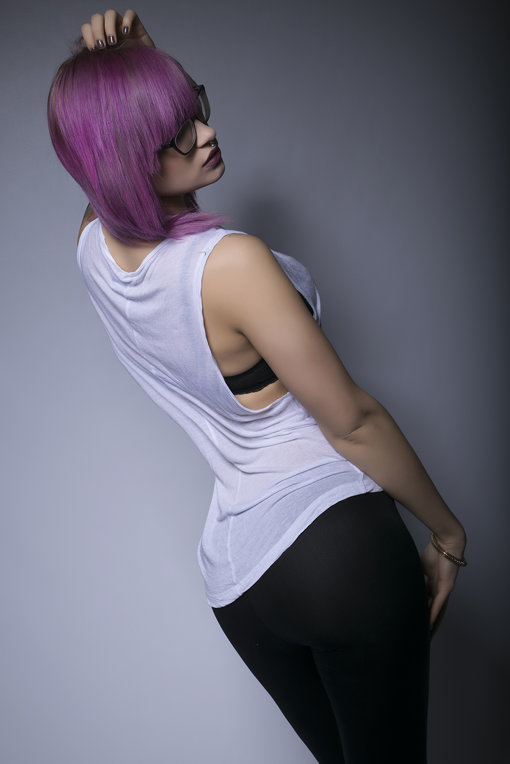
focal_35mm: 69
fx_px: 1466
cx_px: 255
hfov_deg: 19.7
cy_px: 382
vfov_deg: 29.2
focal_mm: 46
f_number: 10
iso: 100
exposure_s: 1/200
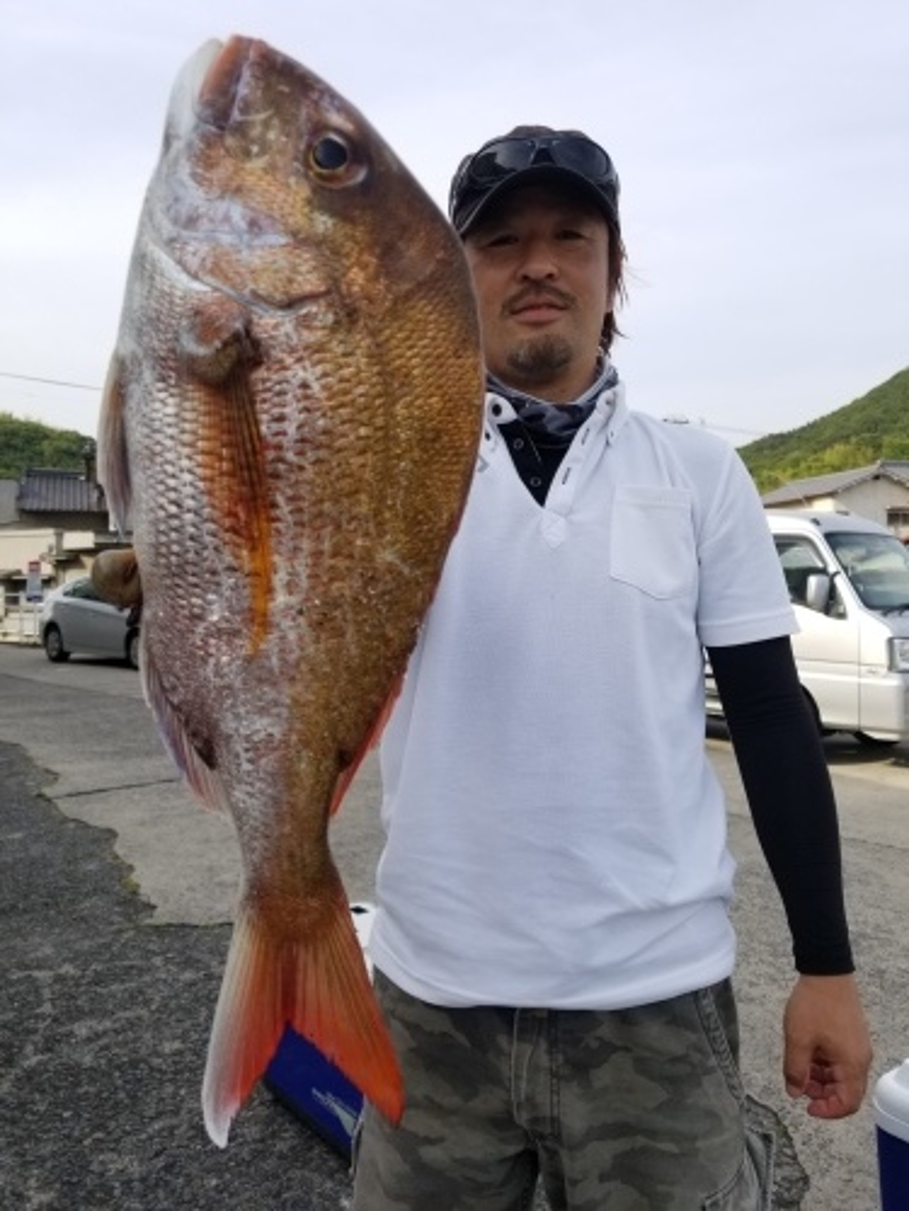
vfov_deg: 67.3
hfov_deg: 53.1
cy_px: 606
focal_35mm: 26
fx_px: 910
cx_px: 454
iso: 50
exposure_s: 1/1340
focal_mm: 4.25
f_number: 1.7
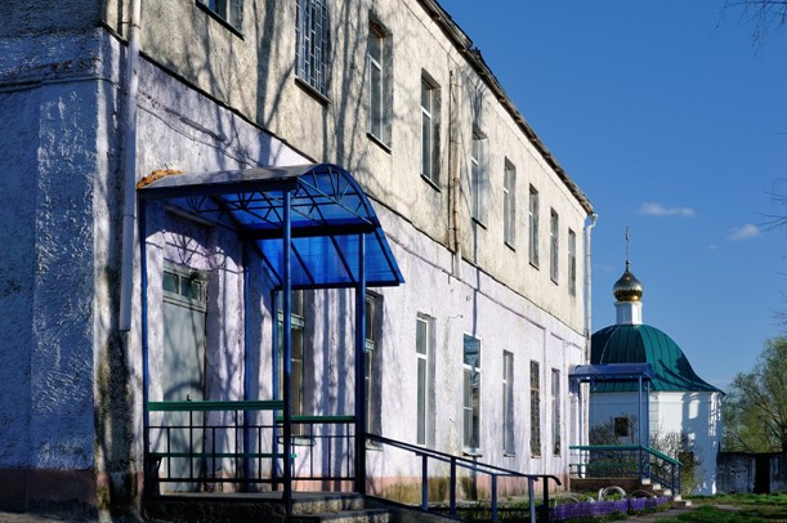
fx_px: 1157
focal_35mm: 53
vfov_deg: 25.5
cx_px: 394
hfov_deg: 37.6
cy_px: 239
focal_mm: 24
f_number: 8
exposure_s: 1/640
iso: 200
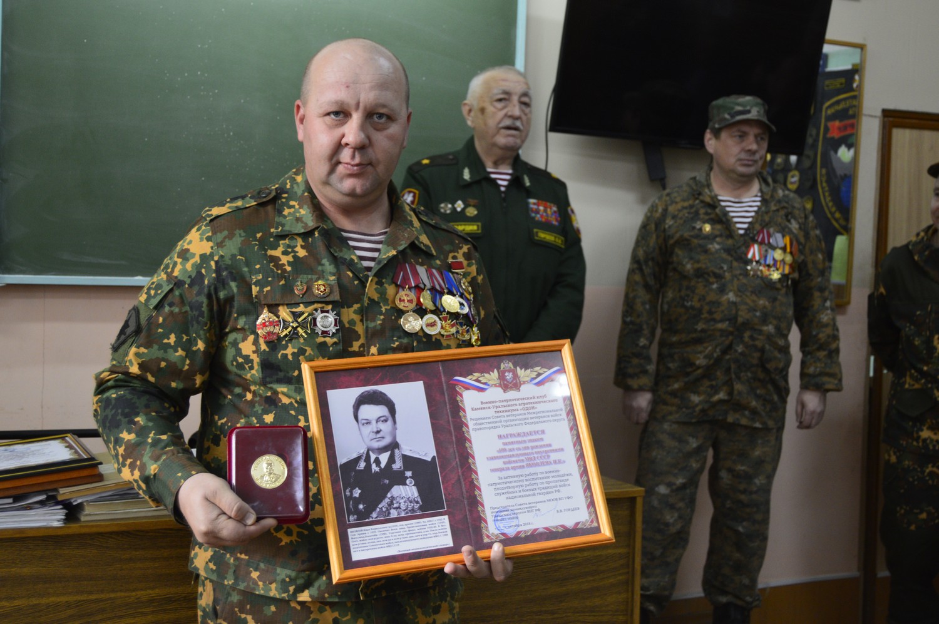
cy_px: 312
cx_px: 470
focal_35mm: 46
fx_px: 1212
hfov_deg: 42.4
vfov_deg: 28.9
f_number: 4.2
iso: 800
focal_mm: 31
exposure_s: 1/60
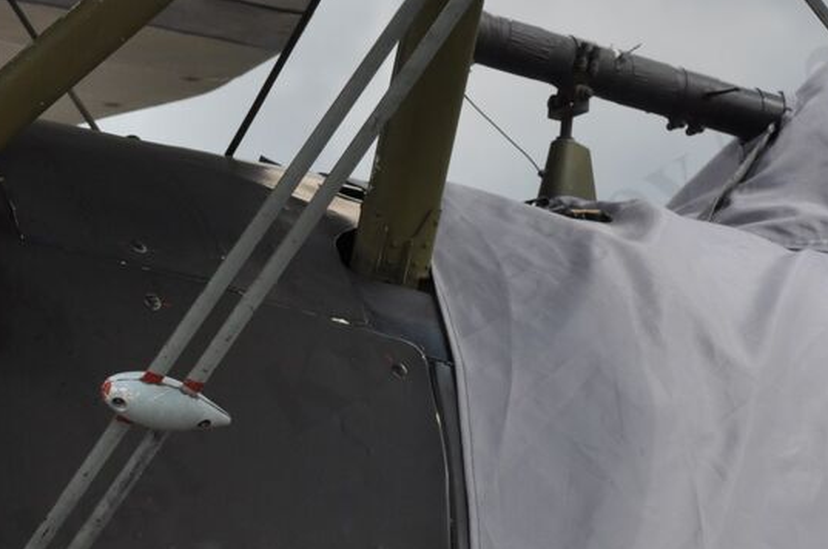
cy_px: 470
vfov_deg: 3.1
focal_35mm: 447
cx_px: 154
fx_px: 10267
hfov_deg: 4.6
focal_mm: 125
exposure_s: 1/320
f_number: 8
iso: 200
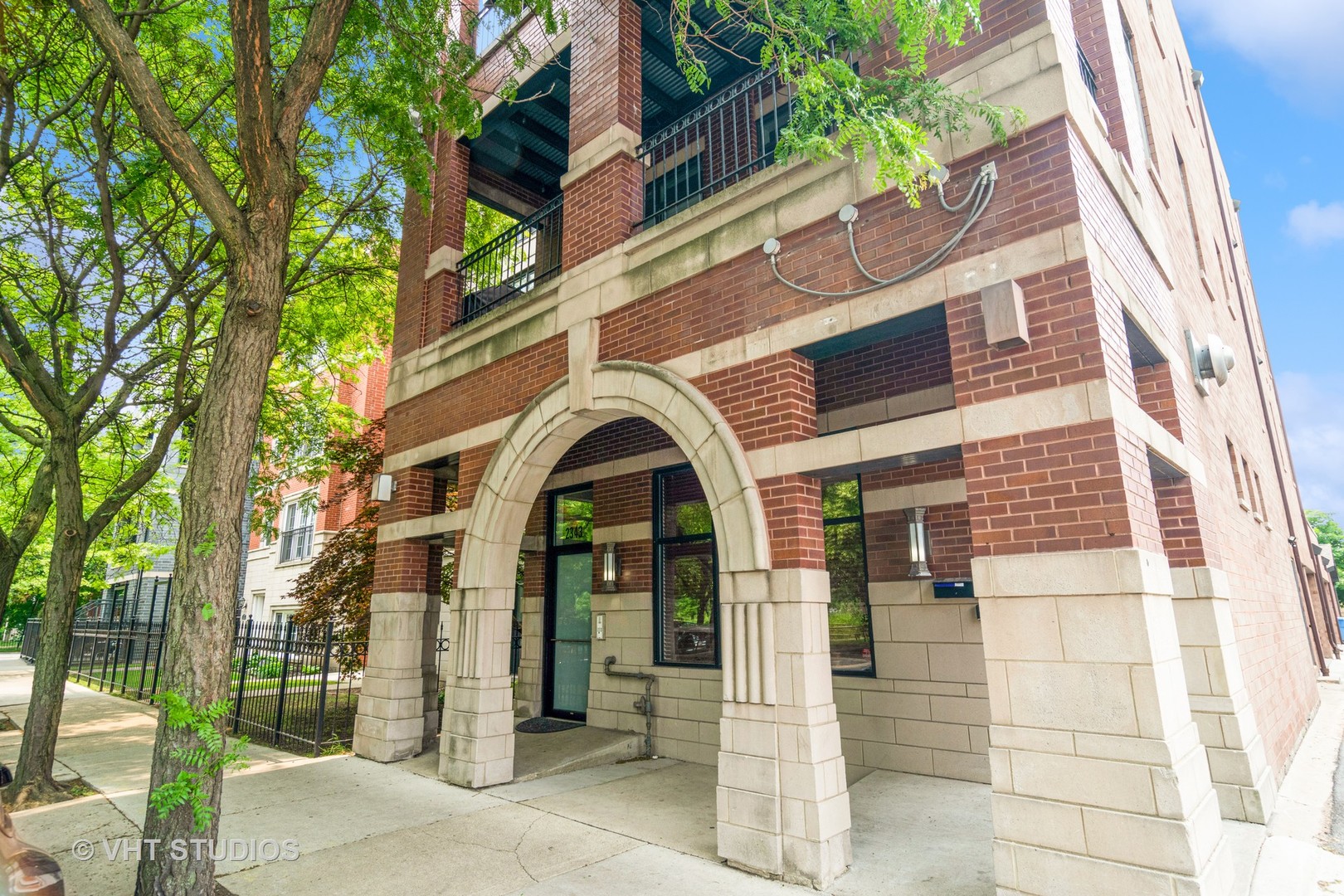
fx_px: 672
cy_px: 448
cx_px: 672
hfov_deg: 90.0
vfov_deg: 67.4
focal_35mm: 18
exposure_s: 1/60
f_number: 8
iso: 200
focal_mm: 12
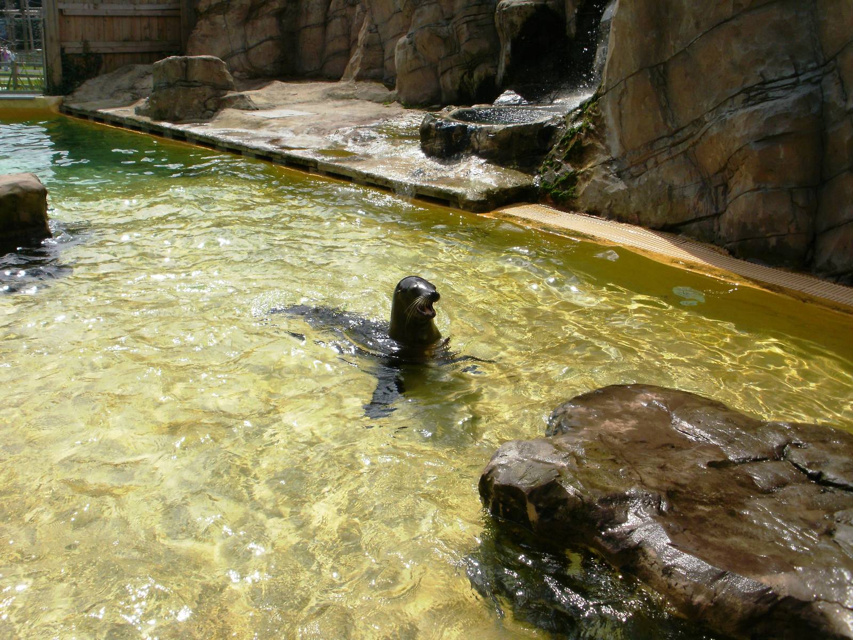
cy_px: 320
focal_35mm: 36
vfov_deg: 39.7
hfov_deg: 51.4
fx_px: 887
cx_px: 426
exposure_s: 1/640
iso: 100
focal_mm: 6.3
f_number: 5.6
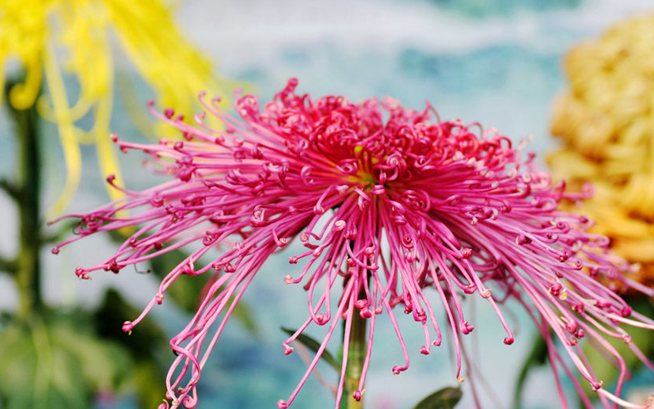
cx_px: 354
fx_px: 2673
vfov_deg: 8.7
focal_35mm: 150
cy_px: 201
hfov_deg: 13.9
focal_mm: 90
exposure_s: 1/500
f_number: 5
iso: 200
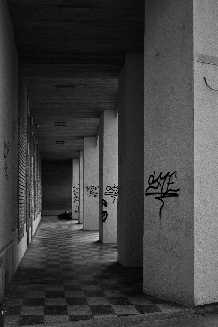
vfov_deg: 35.0
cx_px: 89
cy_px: 155
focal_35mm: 57
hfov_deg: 23.7
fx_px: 518
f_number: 4.5
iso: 100
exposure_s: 1/200
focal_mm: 32
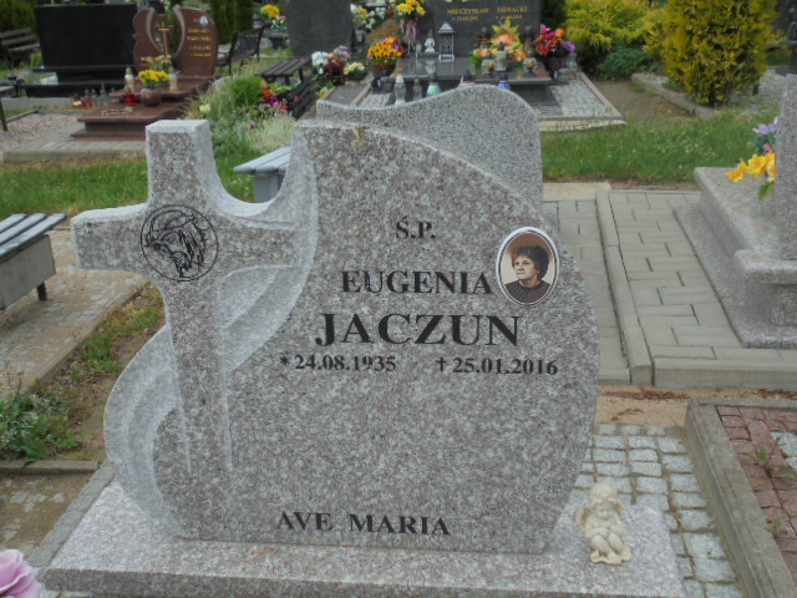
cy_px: 299
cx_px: 398
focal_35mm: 38
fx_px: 875
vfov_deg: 37.7
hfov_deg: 49.0
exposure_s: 1/500
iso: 100
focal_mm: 6.9
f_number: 4.2
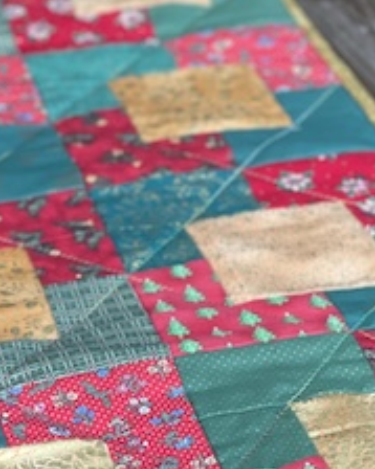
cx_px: 128
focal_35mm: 151
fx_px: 2096
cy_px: 162
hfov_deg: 10.2
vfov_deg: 12.8
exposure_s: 1/122
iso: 125
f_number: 2
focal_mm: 6
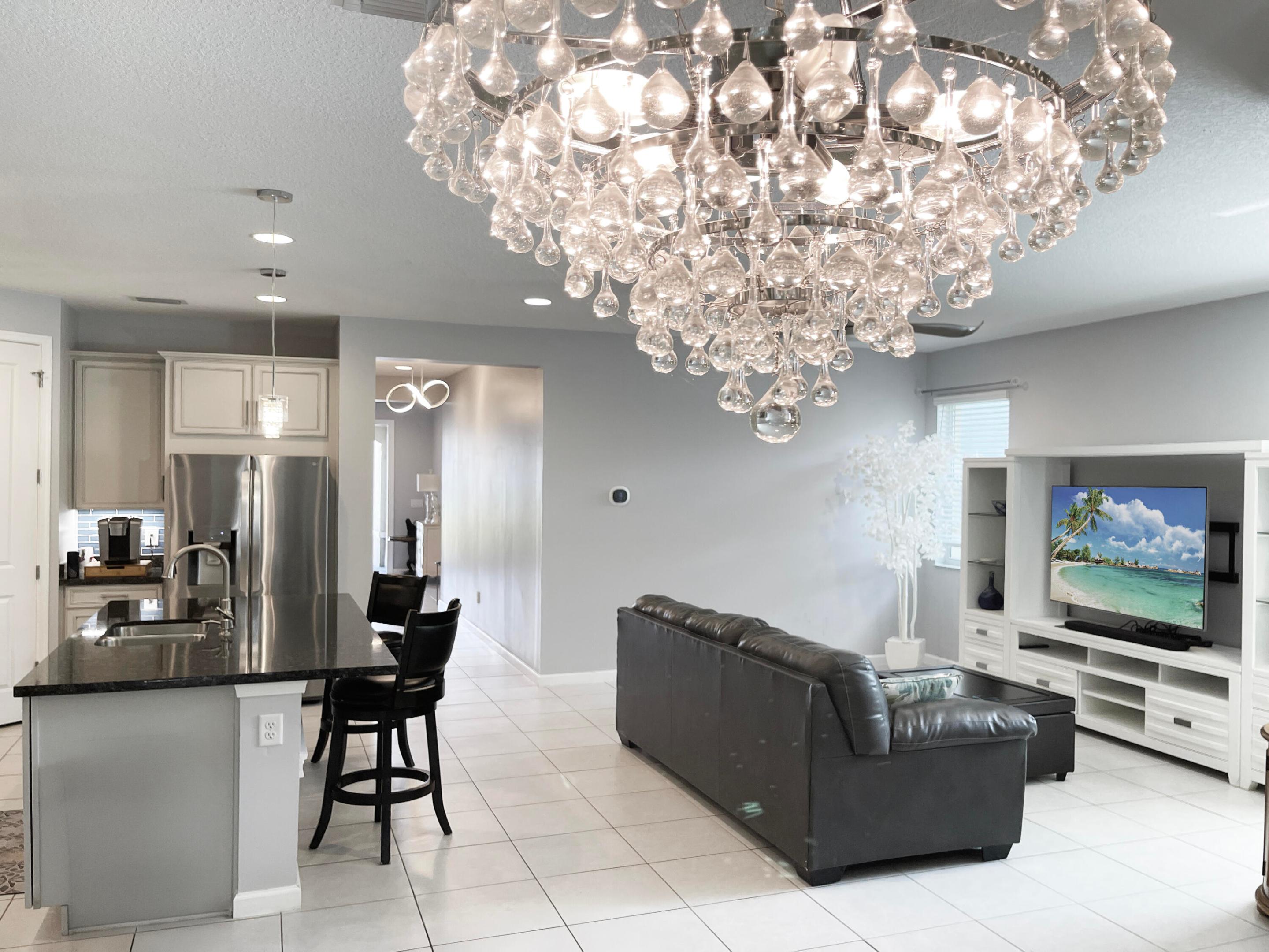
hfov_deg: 69.4
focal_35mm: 25
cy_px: 476
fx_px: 916
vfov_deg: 54.9
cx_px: 634
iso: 80
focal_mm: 5.1
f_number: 1.6
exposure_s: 1/120
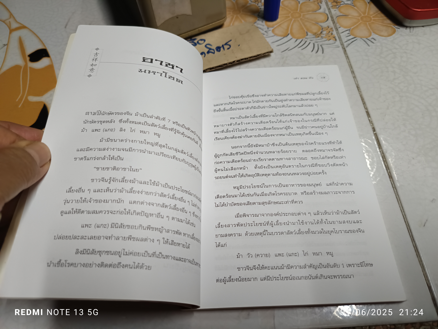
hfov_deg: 71.6
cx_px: 219
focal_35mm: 24
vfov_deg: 56.8
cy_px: 164
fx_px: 304
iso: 1106
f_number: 1.7
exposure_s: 1/50
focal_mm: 5.31
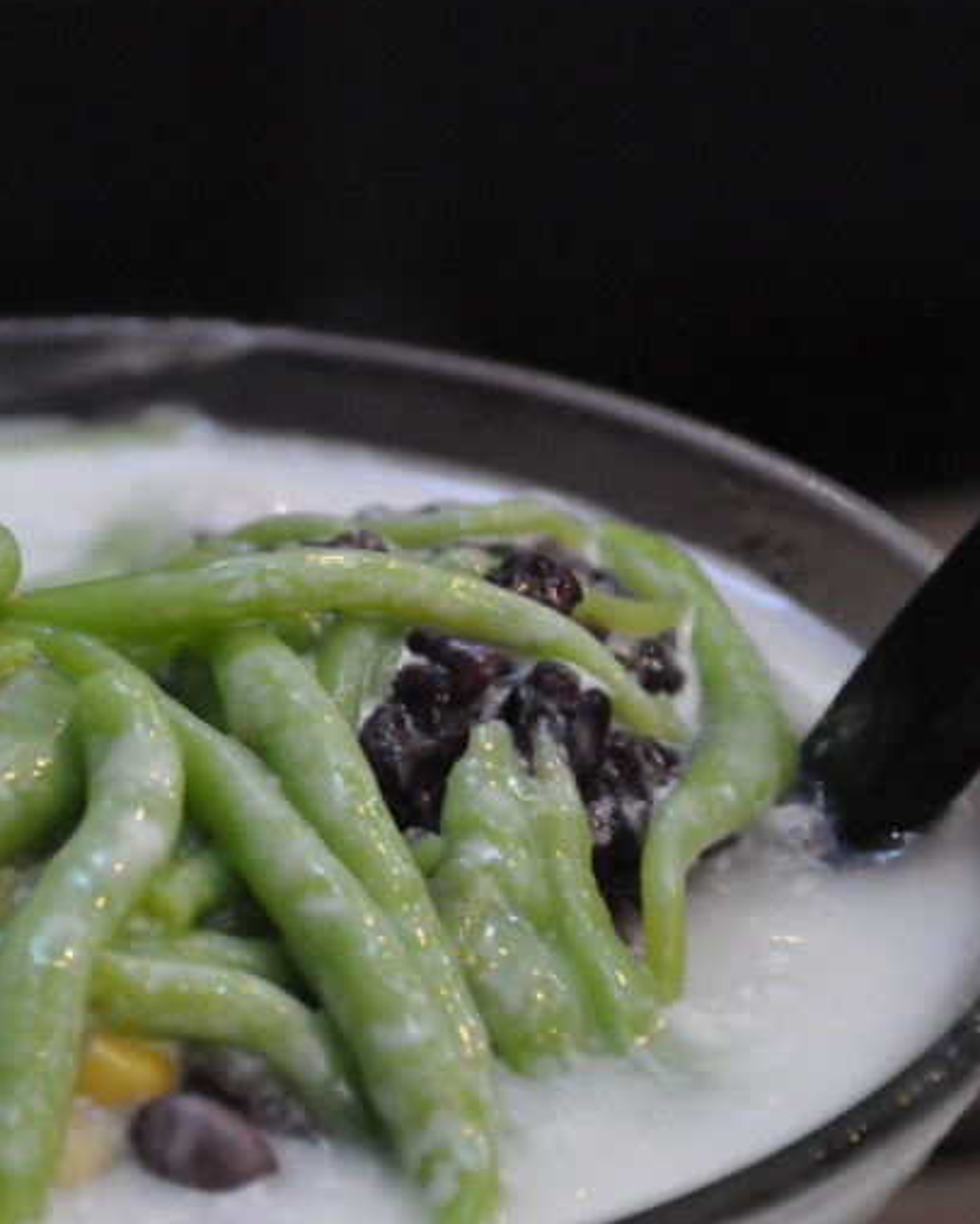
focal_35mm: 299
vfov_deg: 6.5
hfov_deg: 5.2
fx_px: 10835
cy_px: 714
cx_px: 73
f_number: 5.6
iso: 3200
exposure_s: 1/80
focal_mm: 105
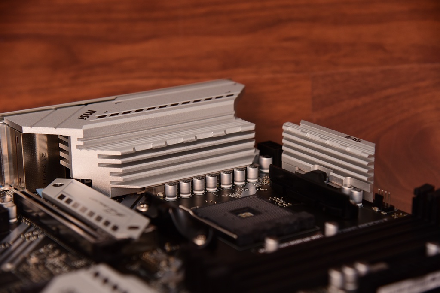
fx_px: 1161
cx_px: 220
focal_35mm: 95
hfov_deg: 21.5
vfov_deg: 14.4
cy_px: 146
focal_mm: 95
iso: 1600
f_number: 5.6
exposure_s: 1/60
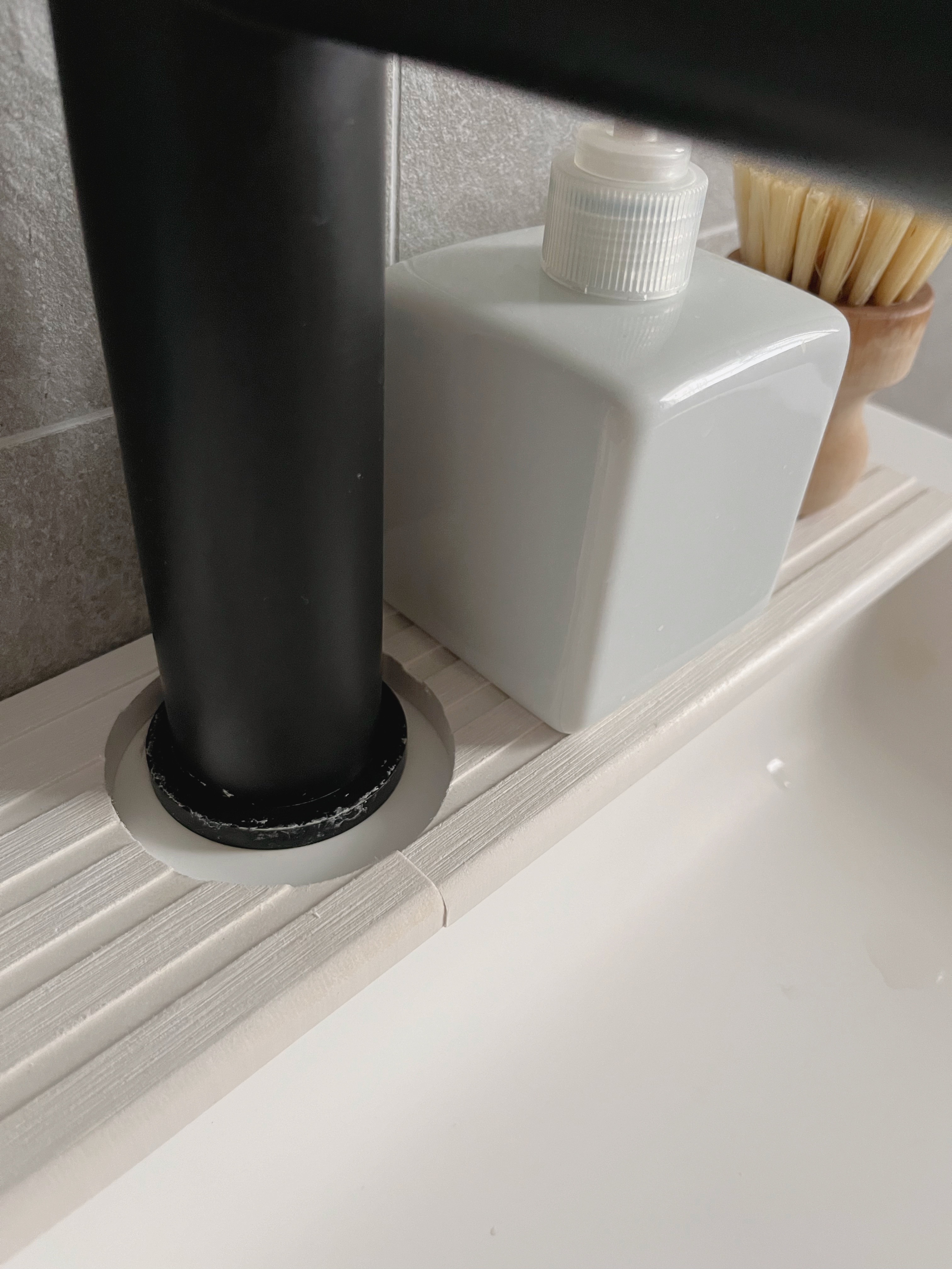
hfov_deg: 53.1
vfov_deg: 67.3
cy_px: 634
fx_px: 953
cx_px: 476
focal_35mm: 26
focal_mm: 5.1
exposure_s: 1/30
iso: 640
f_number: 1.6
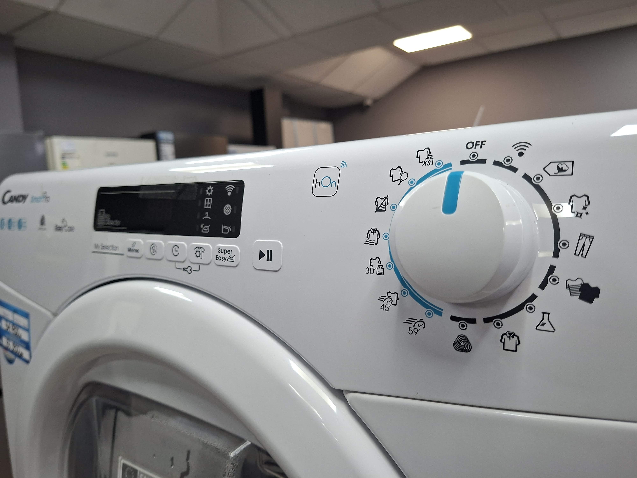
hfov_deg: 73.9
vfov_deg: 58.9
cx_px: 318
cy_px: 239
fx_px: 423
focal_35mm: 23
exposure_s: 1/100
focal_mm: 5.54
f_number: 1.8
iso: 200
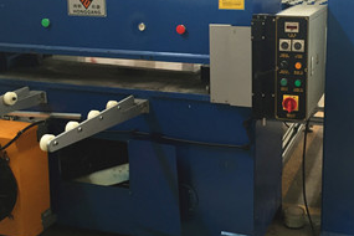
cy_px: 65
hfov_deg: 37.2
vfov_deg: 25.3
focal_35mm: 53
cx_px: 231
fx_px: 521
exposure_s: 1/33
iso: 125
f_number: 2.2
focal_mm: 4.15
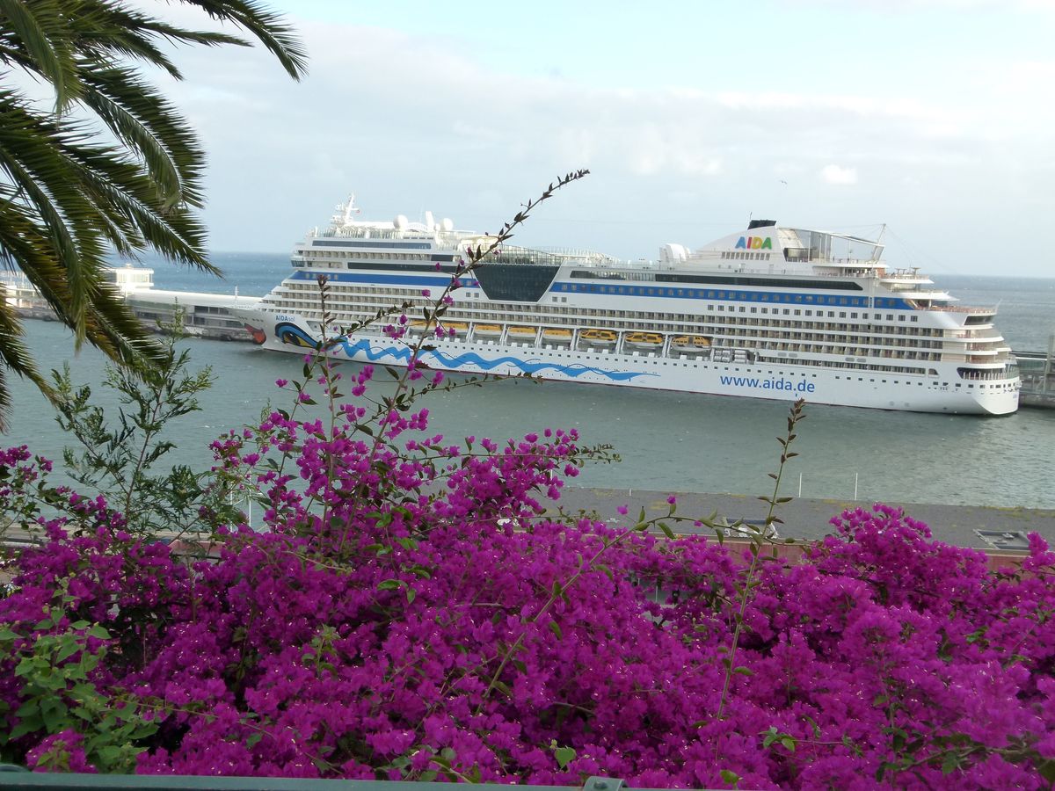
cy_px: 396
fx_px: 1250
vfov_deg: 35.1
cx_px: 528
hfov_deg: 45.8
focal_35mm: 41
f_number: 4
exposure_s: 1/200
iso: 160
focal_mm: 7.4
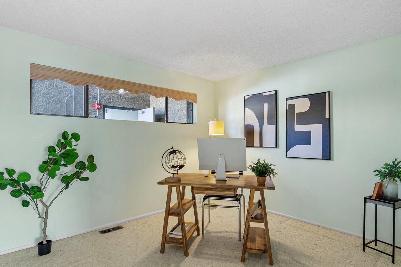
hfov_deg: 86.9
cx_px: 208
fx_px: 212
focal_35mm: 19
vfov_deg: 64.5
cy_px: 141
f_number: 8
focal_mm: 16
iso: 200
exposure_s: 1/1.67
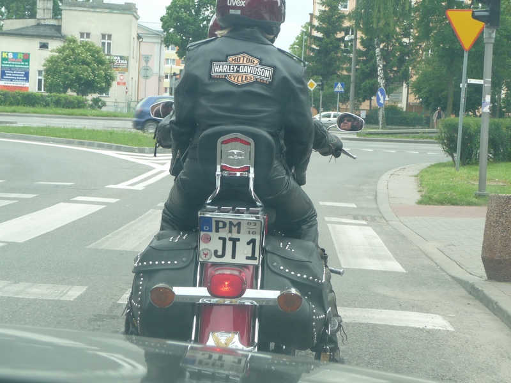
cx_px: 256
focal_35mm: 74
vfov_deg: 19.9
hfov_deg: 26.3
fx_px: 1092
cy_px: 192
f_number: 4.5
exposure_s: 1/125
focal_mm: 11.3
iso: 100
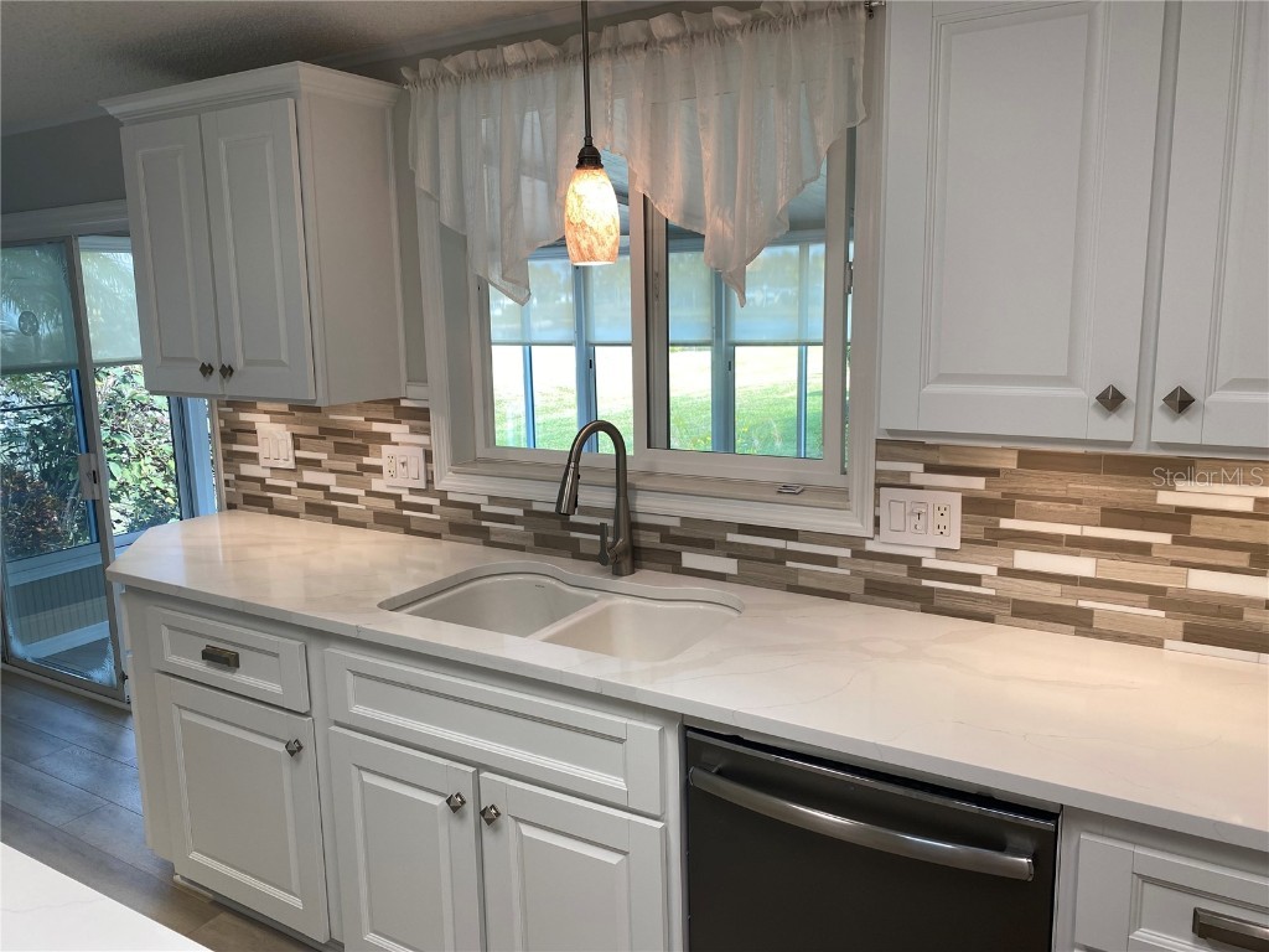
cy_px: 476
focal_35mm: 26
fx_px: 953
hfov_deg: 67.3
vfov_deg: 53.1
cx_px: 634
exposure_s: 1/120
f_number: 1.8
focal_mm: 4.25
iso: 40
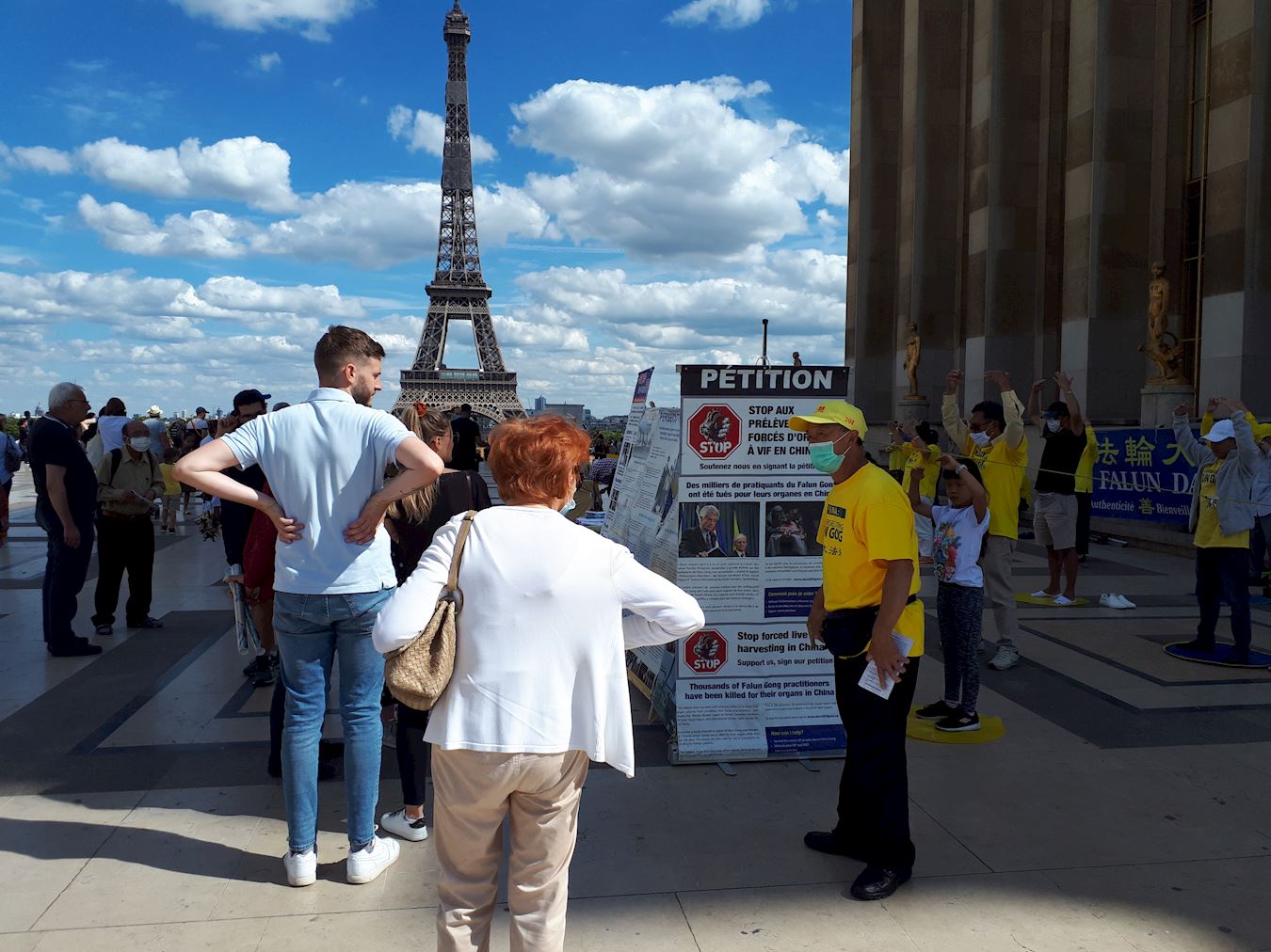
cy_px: 476
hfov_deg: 65.3
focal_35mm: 27
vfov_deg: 51.3
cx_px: 636
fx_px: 991
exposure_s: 1/2033
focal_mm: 3.6
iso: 40
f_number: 1.9
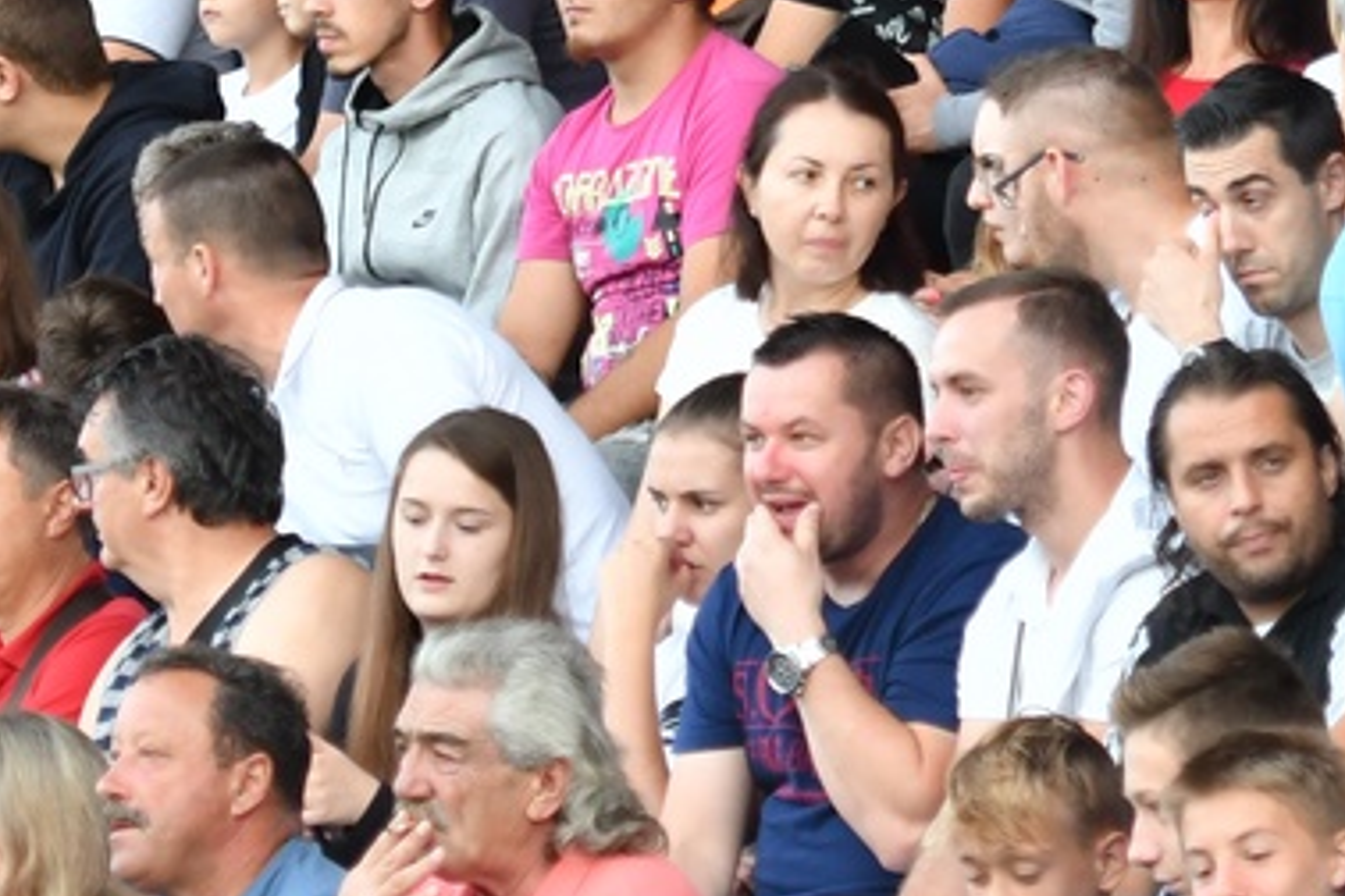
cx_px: 850
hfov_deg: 3.1
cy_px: -645
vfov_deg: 2.1
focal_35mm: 666
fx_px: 24885
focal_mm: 105
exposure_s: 1/200
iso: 400
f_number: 2.8
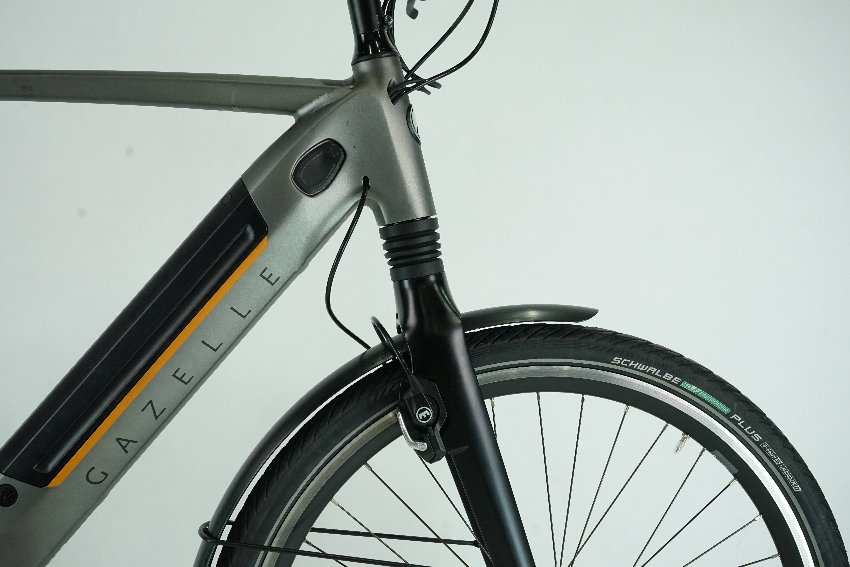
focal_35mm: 38
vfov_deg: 35.1
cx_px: 425
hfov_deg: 50.7
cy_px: 284
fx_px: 897
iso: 2500
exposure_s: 1/200
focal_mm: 38
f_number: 8
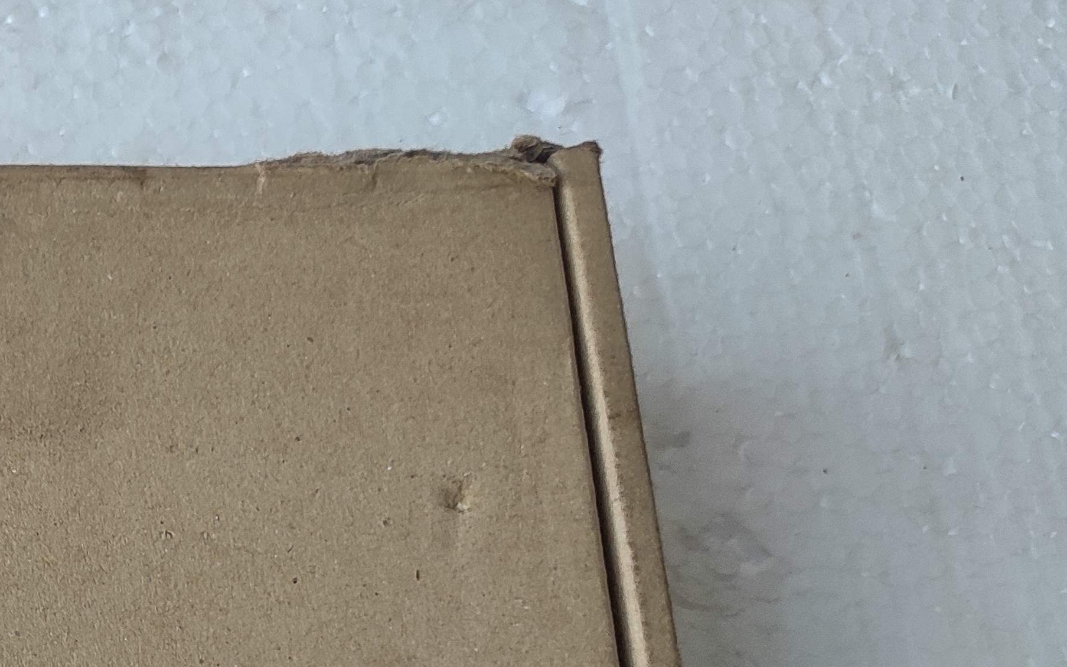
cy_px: 825
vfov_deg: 18.1
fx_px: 1977
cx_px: -243
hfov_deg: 26.5
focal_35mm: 68
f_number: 1.89
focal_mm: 5.43
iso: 135
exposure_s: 1/100
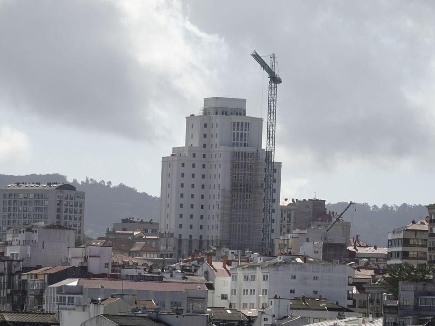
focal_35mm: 268
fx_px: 3367
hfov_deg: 7.4
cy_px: 163
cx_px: 232
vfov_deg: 5.5
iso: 100
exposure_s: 1/1000
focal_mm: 90.45
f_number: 4.5
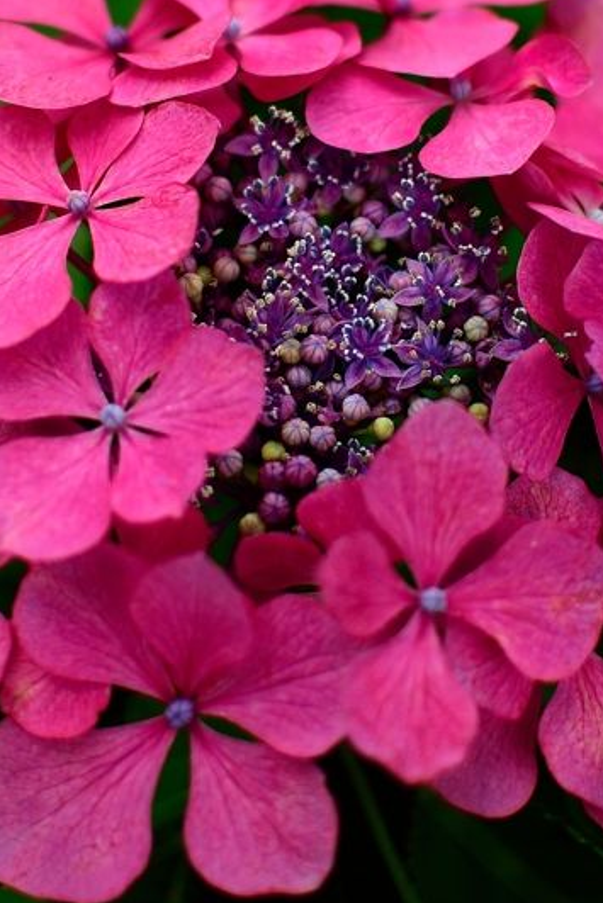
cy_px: 229
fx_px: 2535
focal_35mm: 101
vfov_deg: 20.1
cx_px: 267
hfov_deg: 13.6
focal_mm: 35
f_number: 1.8
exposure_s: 1/500
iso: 100
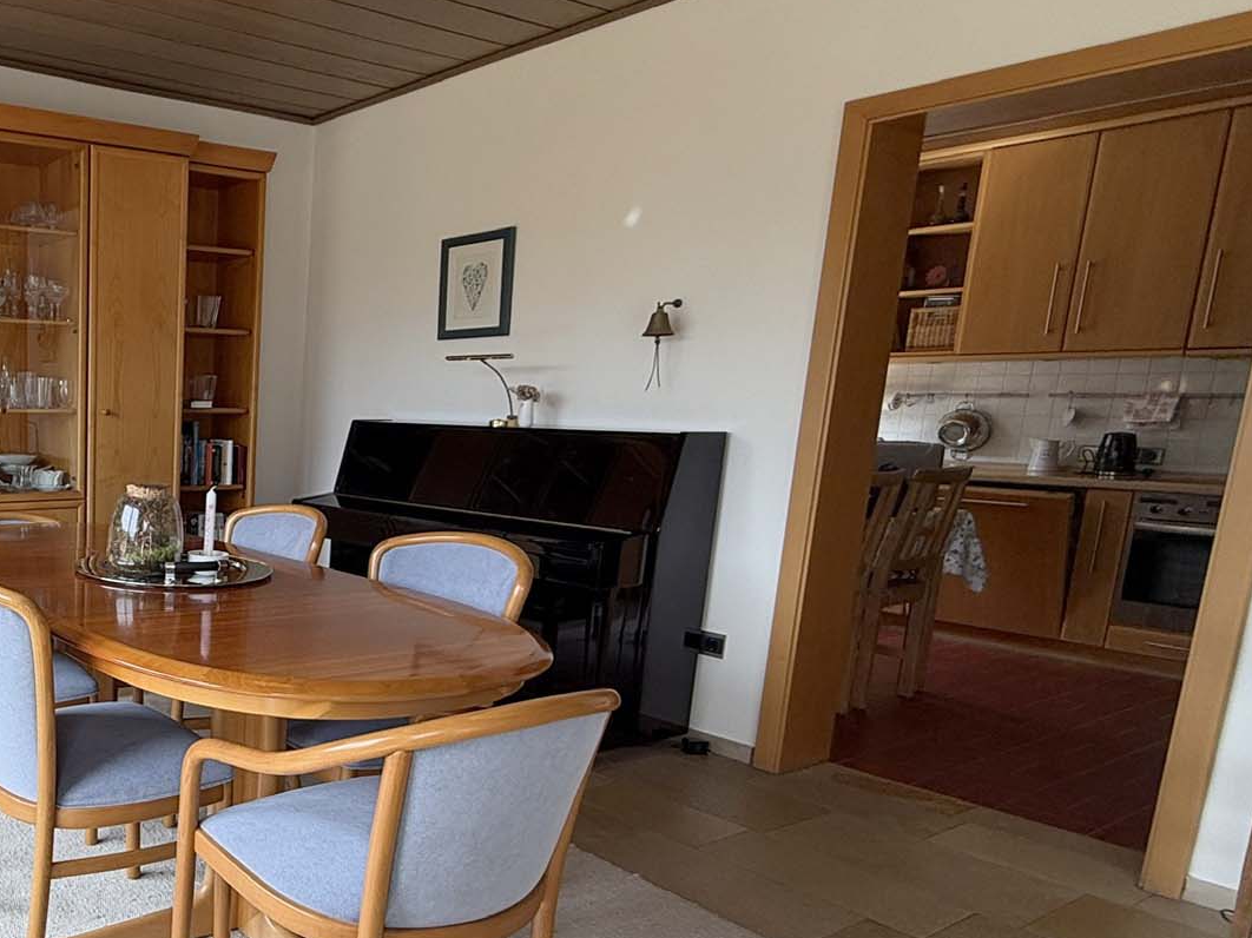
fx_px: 976
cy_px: 626
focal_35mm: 27
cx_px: 105
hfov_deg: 55.7
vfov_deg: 50.4
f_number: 2.2
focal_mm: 2.22
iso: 25
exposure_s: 1/100
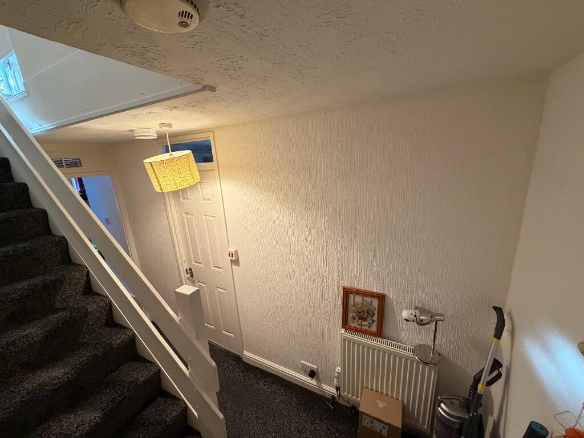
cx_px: 292
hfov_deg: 102.1
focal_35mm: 14
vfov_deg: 85.7
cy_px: 219
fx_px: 236
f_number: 2.2
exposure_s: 1/50
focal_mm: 2.22
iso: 320
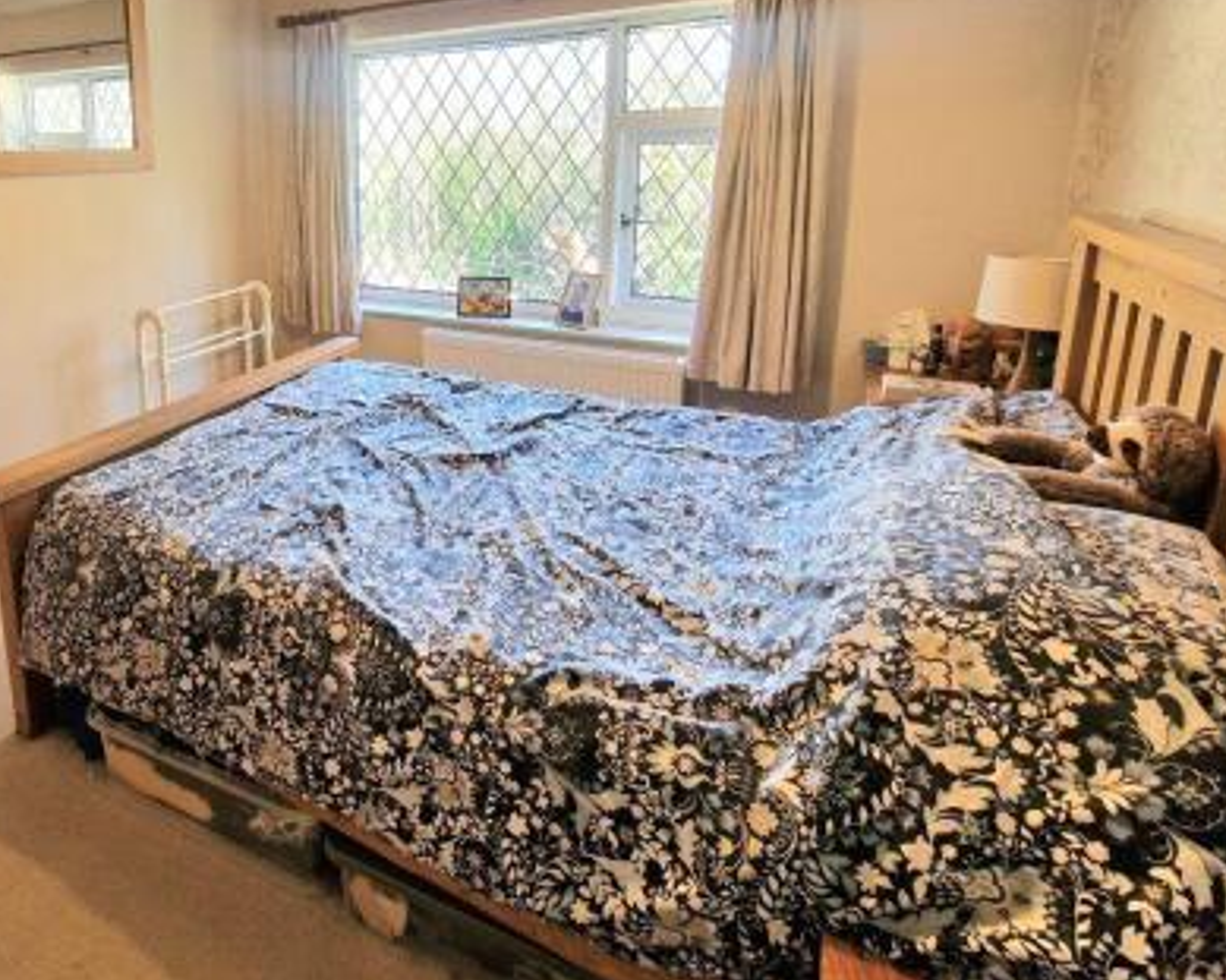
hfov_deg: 77.8
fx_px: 689
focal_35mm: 19
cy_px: 314
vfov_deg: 68.5
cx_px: 323
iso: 125
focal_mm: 2.2
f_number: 2.2
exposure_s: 1/50
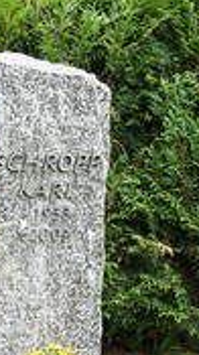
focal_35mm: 132
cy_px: 243
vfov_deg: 16.2
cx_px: -12
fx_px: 1242
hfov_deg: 9.1
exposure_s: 1/250
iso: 500
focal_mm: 32
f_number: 5.6
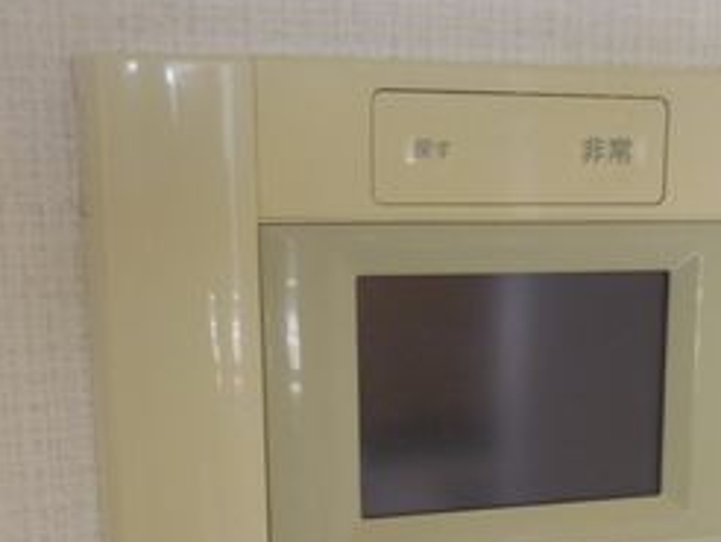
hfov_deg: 29.5
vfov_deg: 21.6
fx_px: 1355
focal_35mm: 65
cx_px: 492
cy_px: 580
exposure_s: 1/40
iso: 125
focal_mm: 4.5
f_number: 3.3
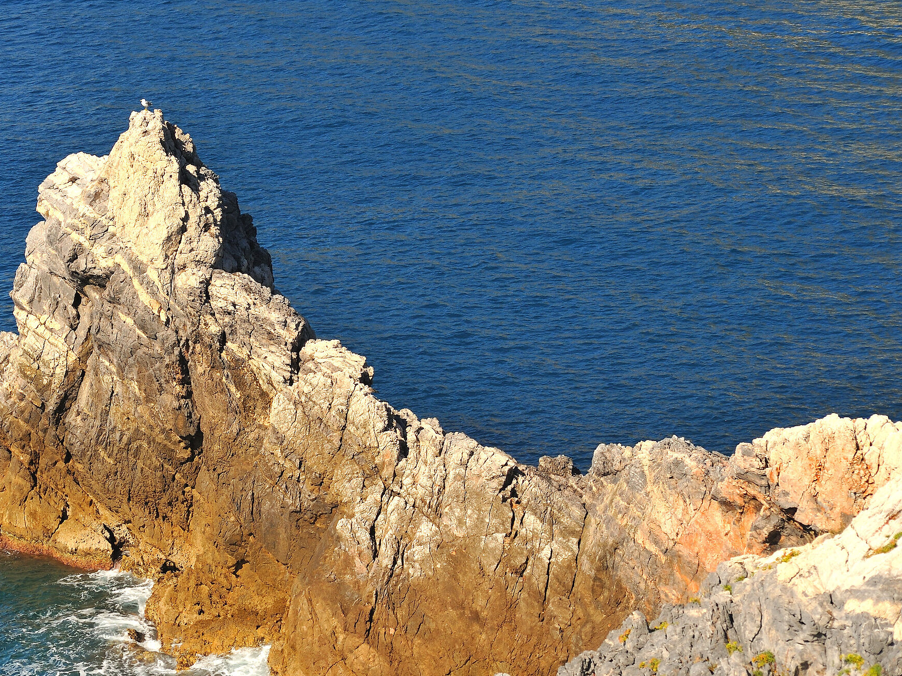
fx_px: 3778
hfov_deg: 13.6
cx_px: 311
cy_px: 356
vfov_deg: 10.2
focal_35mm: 145
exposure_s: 1/1000
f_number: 8
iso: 200
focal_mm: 110
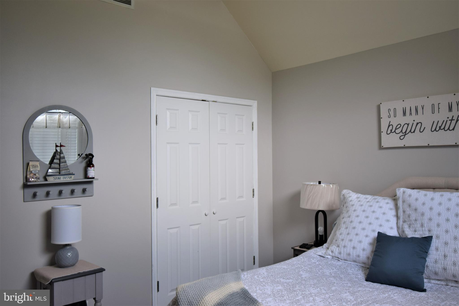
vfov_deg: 43.6
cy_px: 153
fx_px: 382
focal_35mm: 30
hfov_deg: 61.9
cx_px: 230
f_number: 5.6
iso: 400
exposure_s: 1/100
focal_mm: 20
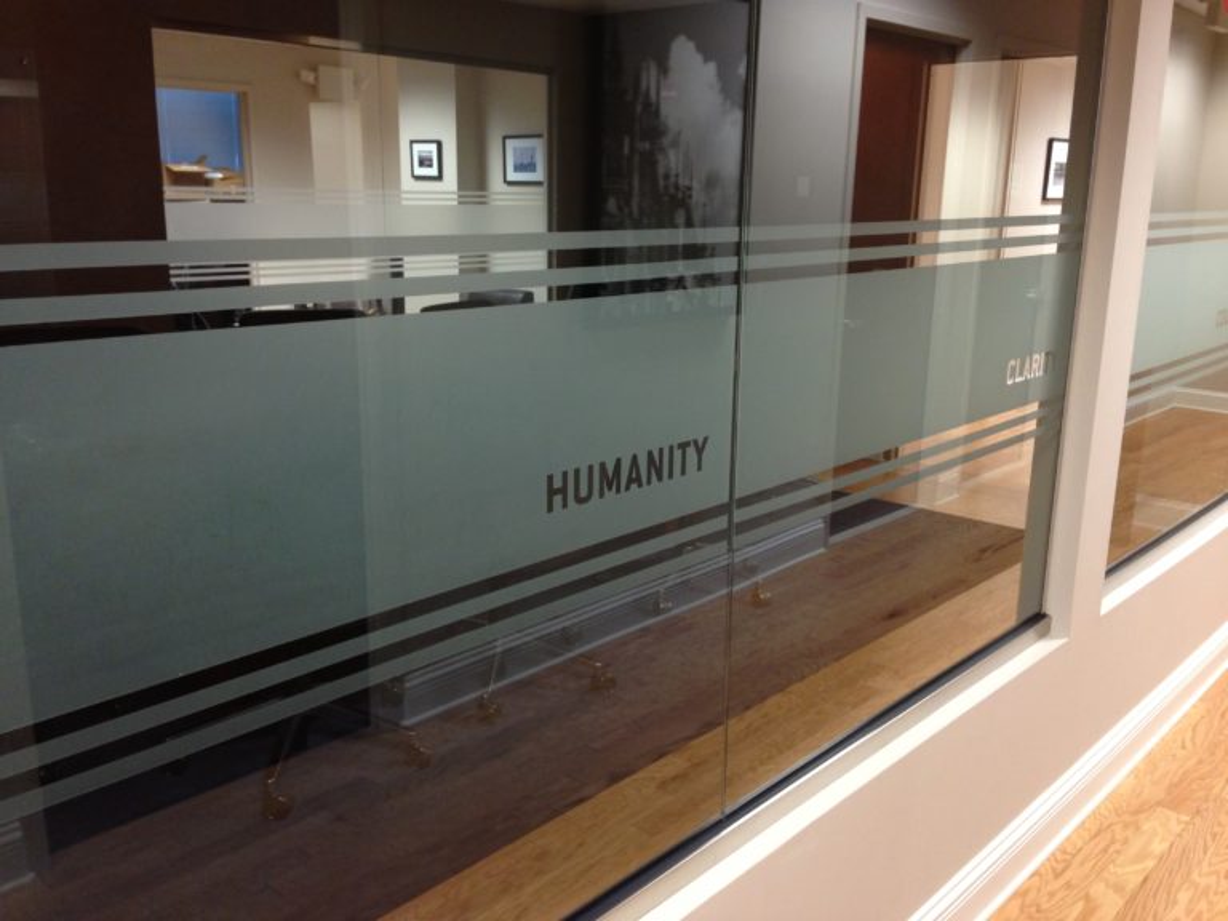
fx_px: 1171
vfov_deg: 42.9
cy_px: 460
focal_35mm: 33
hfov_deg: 55.4
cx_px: 614
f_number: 2.4
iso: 125
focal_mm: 4.13
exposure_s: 1/20
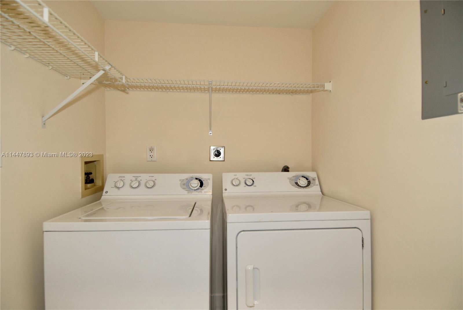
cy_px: 155
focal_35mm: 18
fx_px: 232
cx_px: 232
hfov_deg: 89.9
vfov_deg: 67.5
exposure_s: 1/60
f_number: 5
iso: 200
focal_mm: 12
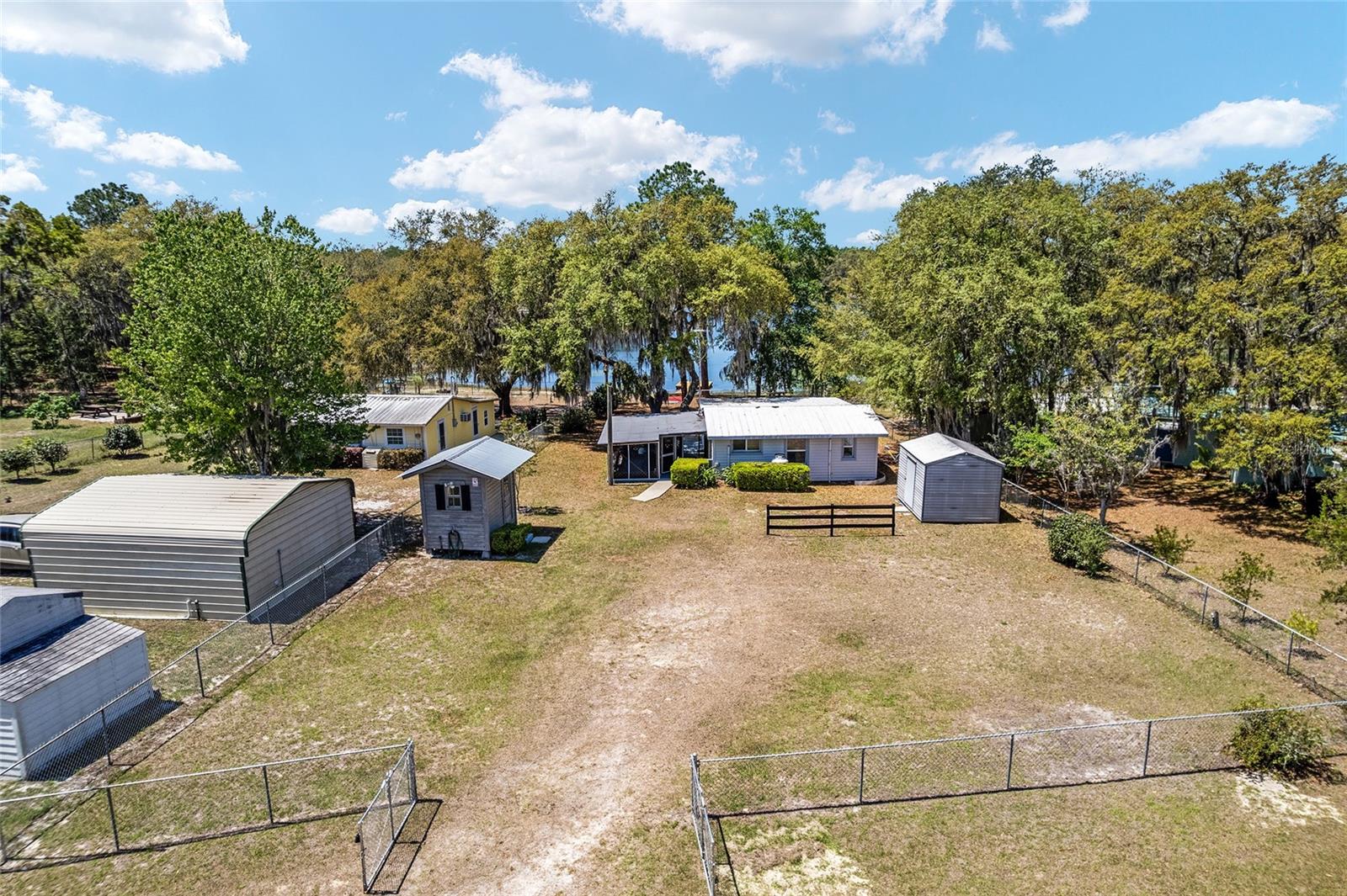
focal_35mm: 22
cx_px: 674
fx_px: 823
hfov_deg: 78.6
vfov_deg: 57.2
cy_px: 448
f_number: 2.8
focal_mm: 8.38
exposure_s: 1/2000
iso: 110
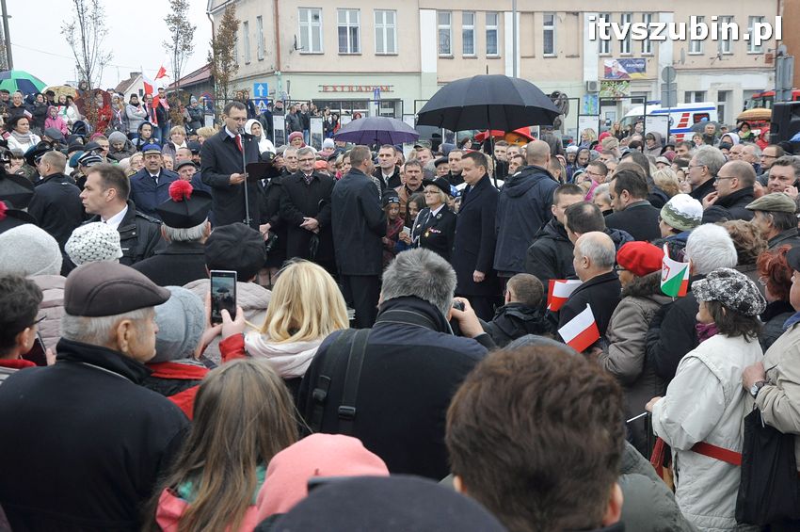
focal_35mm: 48
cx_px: 400
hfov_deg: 41.1
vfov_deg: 28.0
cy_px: 266
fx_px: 1066
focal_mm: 32
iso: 800
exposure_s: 1/200
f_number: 7.1
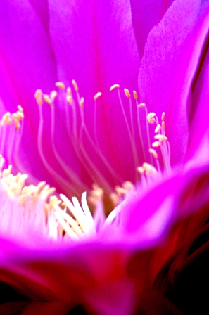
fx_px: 2998
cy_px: 158
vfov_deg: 6.0
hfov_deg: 4.0
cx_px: 15
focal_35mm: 343
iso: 400
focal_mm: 100
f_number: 2.8
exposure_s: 1/1000
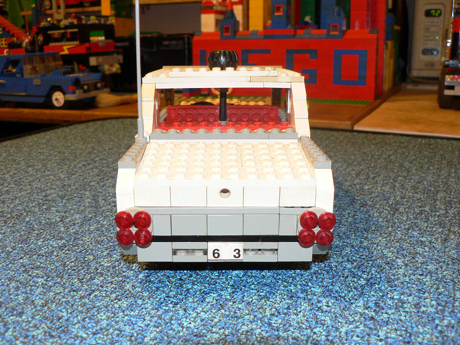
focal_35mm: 36
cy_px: 172
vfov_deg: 39.7
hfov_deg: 51.4
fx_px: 478
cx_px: 230
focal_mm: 6
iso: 100
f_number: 2.8
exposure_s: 1/8
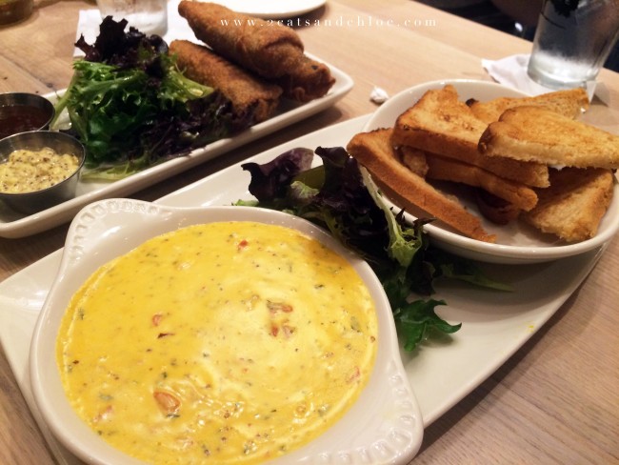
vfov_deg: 48.3
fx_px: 519
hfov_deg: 61.6
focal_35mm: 29
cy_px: 232
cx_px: 310
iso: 100
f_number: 2.2
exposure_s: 1/30
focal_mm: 4.15
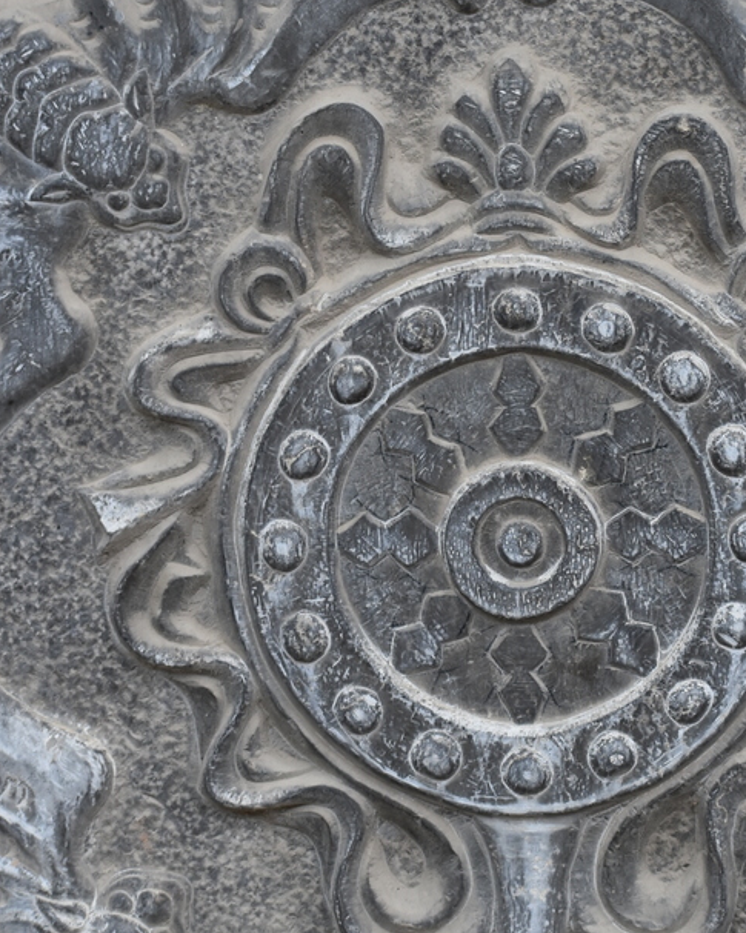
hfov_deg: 7.9
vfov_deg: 9.9
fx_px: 5386
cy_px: 261
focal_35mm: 195
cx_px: 501
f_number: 5.6
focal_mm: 70
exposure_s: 1/250
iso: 400
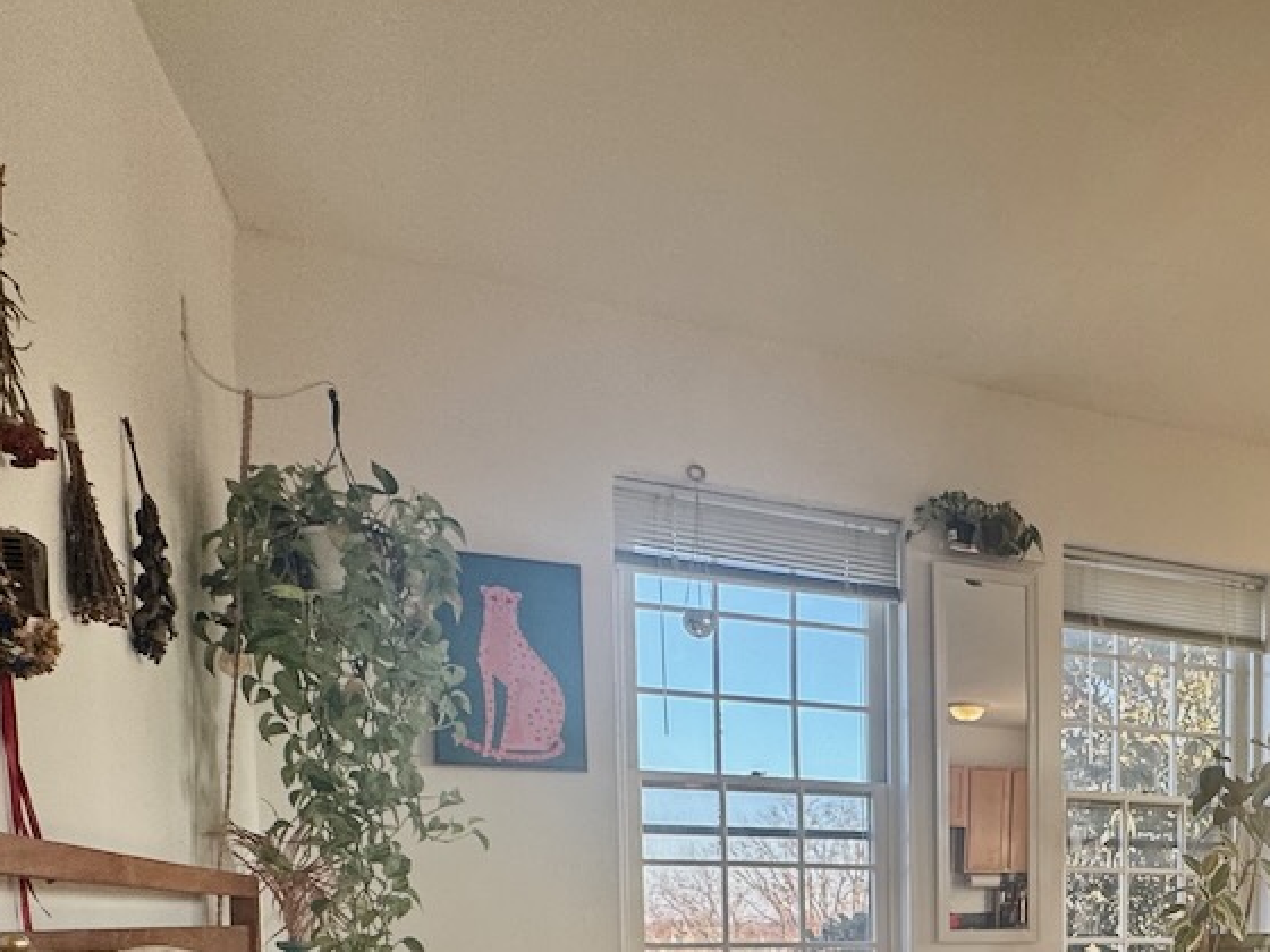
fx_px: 1174
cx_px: 1109
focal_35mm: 32
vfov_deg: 37.9
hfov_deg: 51.2
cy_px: 1009
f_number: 2.2
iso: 80
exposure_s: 1/99
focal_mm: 2.22
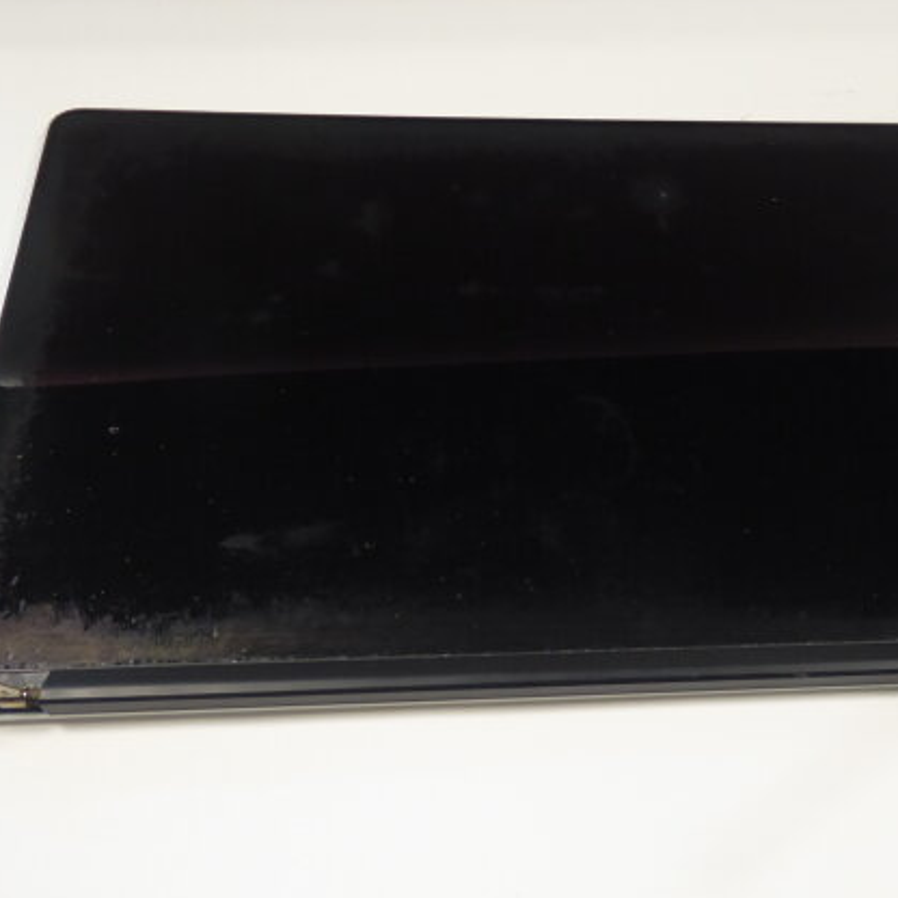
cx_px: 525
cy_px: 475
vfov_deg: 44.9
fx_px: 1086
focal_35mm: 37
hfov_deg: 44.8
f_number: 3.5
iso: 400
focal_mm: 5
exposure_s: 1/50
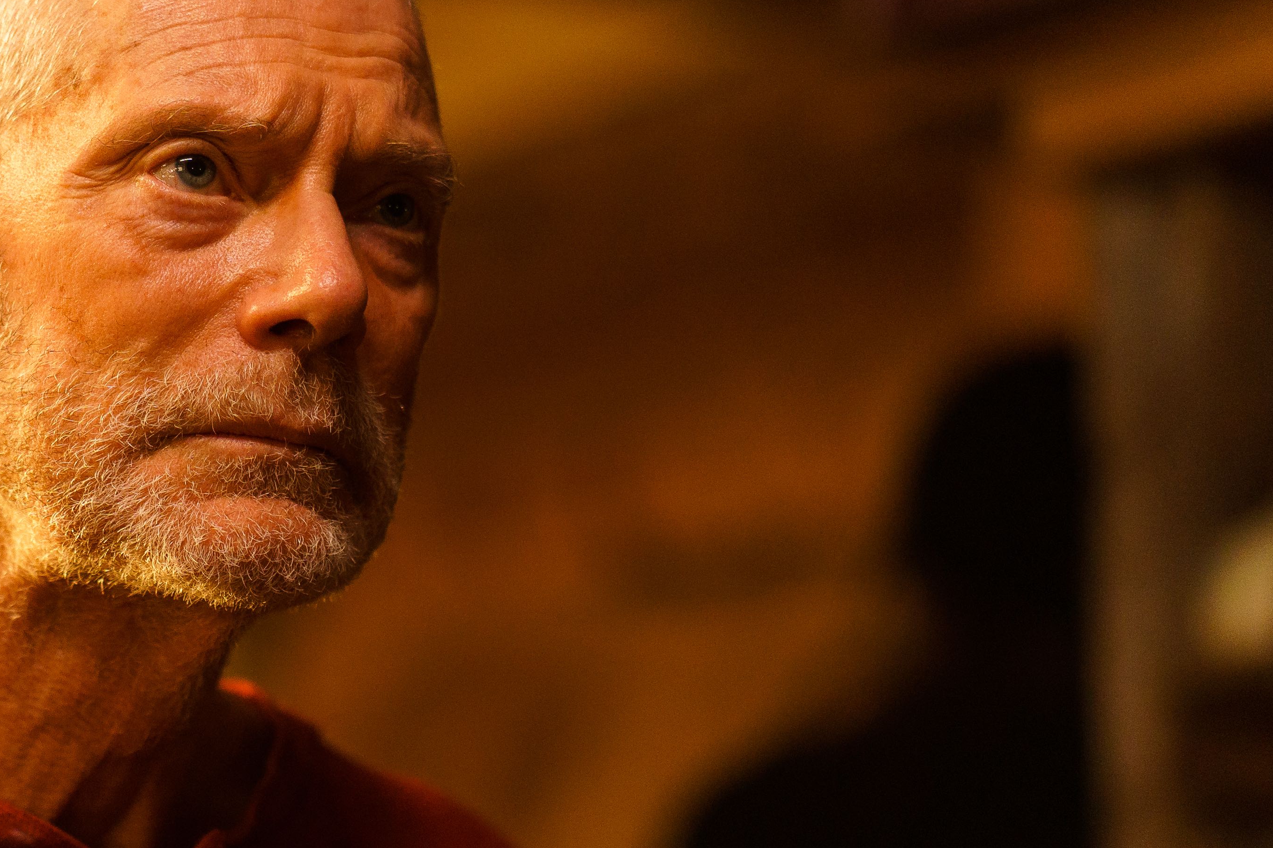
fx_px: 6506
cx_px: 377
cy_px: 429
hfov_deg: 11.2
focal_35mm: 184
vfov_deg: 7.5
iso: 1250
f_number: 1.8
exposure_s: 1/320
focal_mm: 85
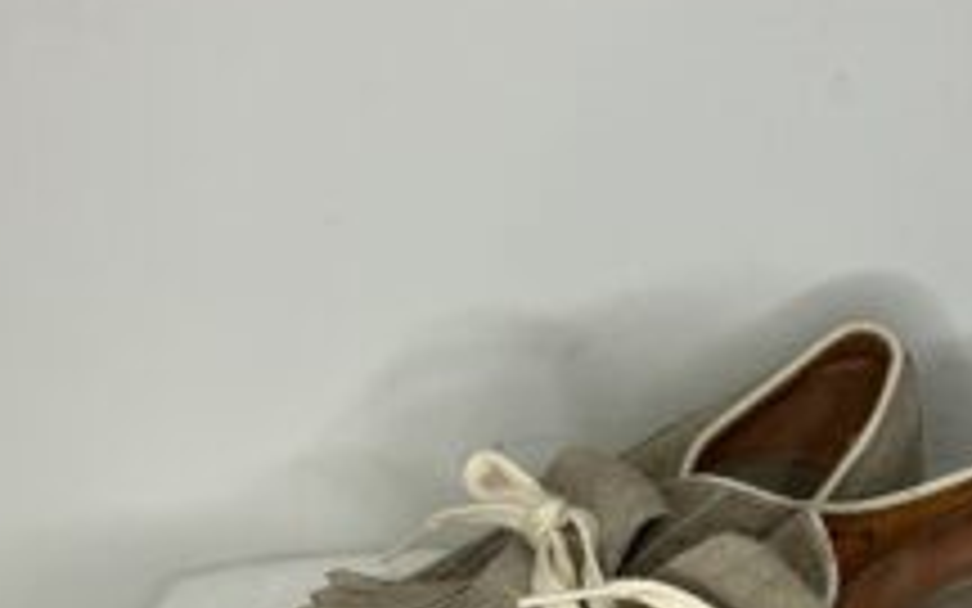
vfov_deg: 22.6
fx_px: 1457
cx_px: 603
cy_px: 622
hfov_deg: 36.7
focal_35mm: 55
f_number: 1.8
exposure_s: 1/50
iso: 40
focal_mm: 3.99
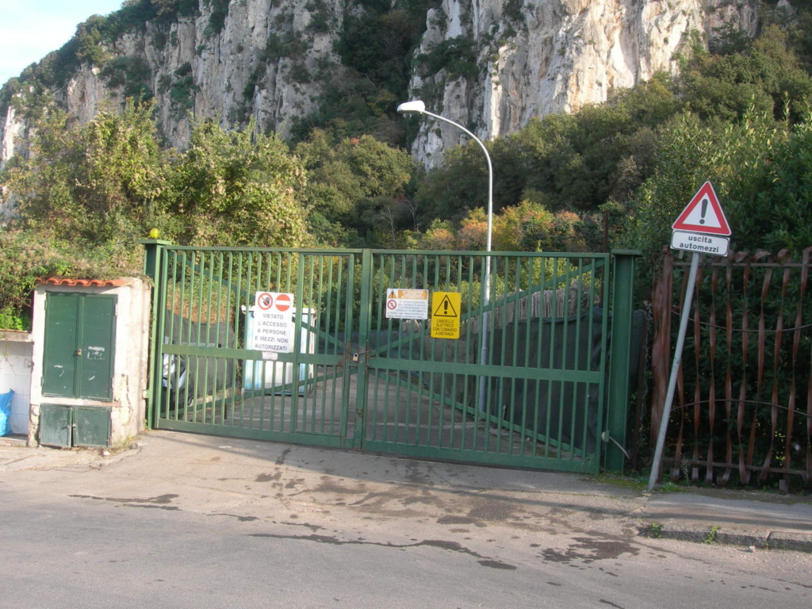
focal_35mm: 38
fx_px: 891
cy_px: 304
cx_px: 406
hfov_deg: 49.0
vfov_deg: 37.7
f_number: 4.8
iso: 50
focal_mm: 7.8
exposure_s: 1/107
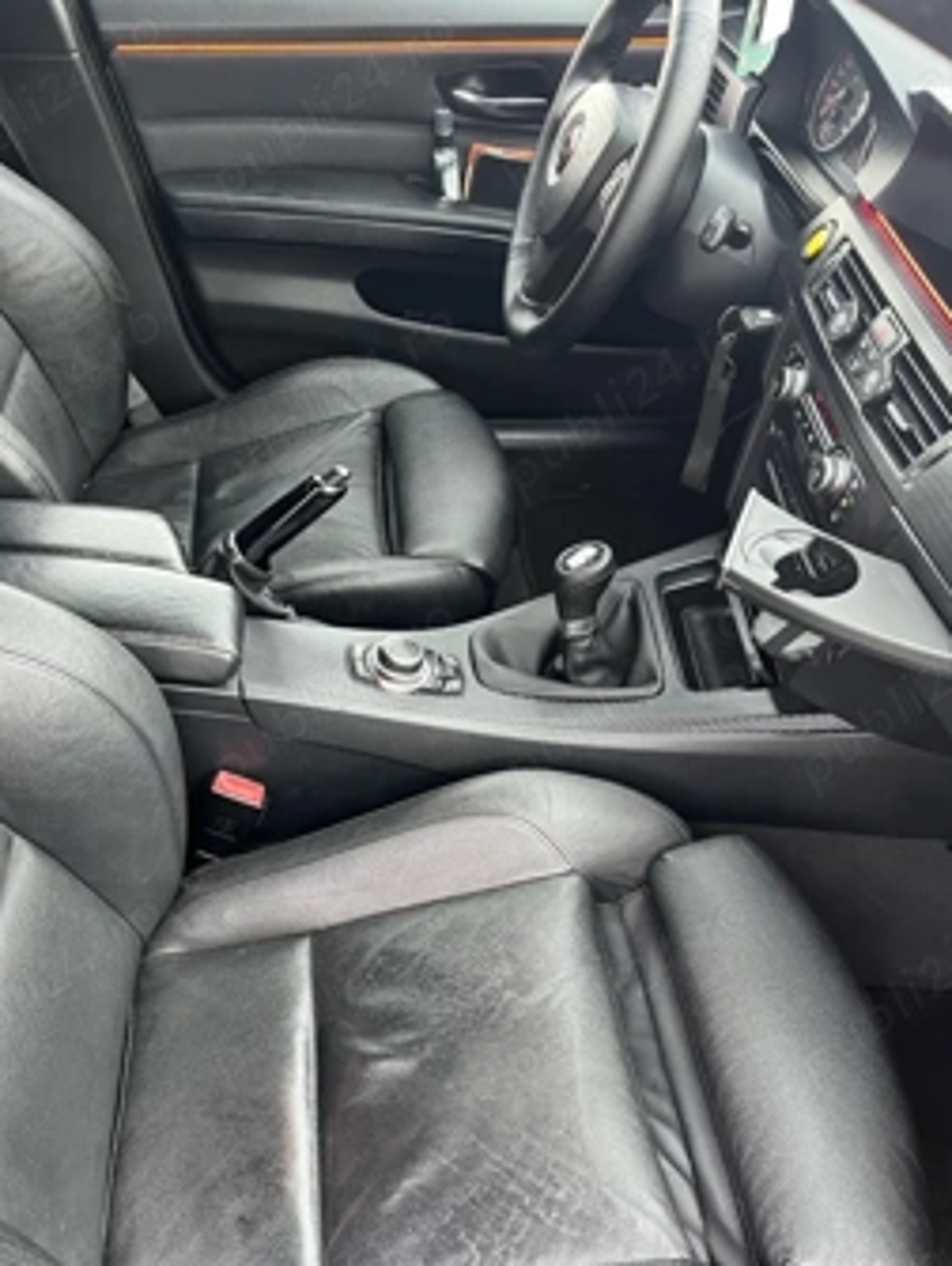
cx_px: 408
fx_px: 1135
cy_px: 741
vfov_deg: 58.0
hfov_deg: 45.4
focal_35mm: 31
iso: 200
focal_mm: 5.1
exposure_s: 1/60
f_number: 1.6
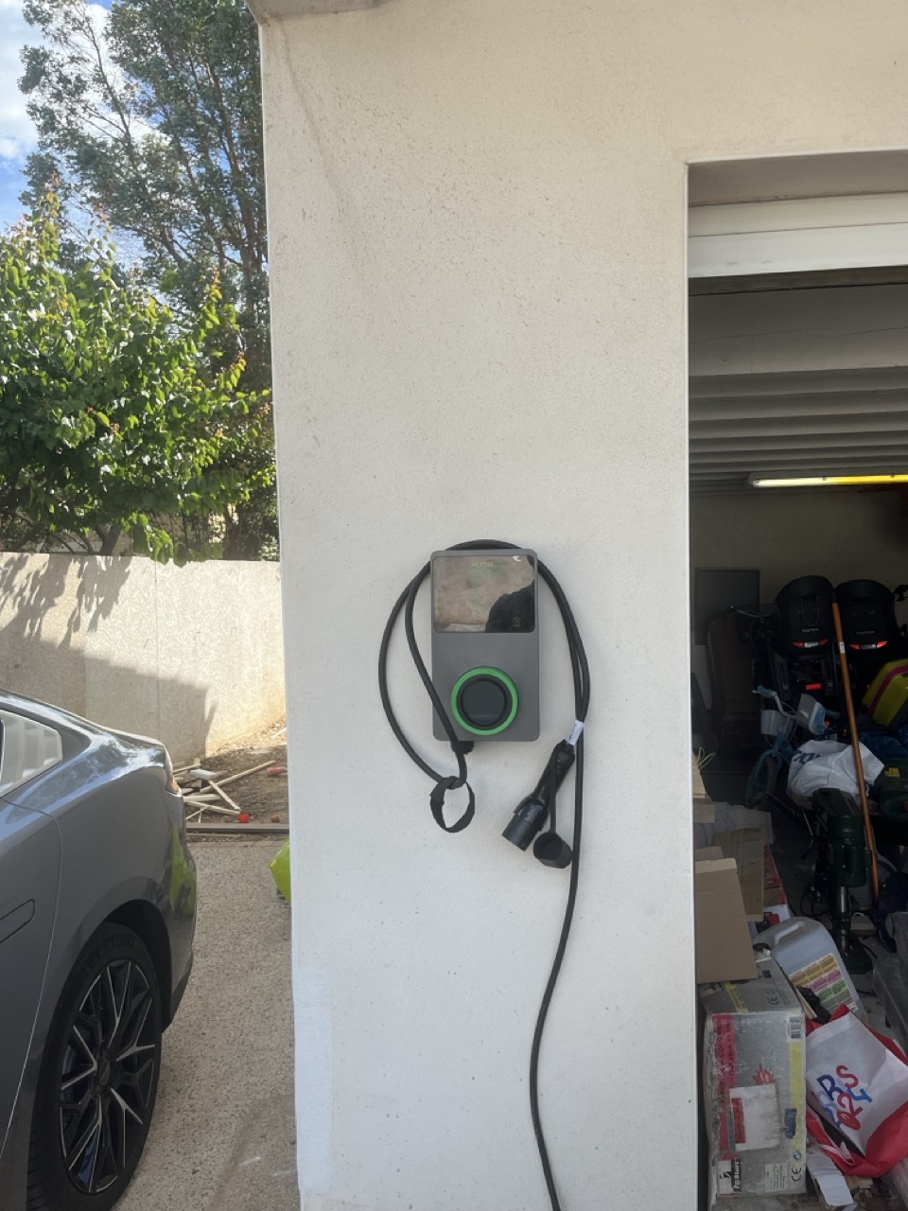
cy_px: 606
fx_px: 909
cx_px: 454
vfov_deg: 67.3
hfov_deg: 53.1
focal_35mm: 26
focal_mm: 5.1
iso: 50
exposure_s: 1/1477
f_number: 1.6
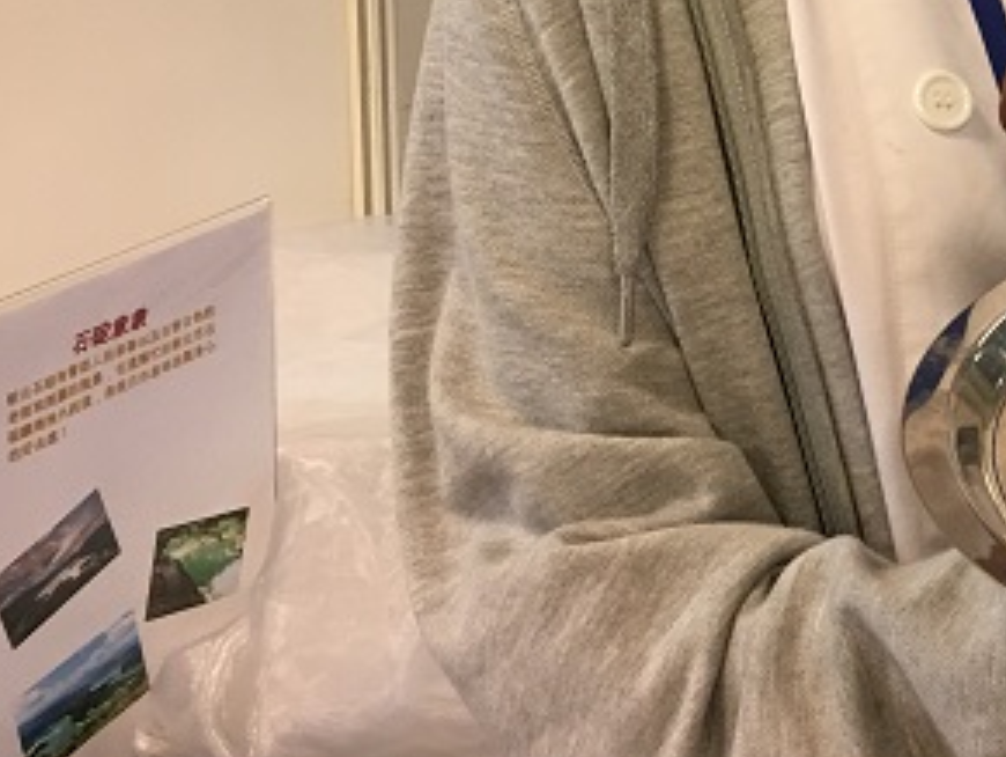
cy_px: -149
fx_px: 2327
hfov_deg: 22.5
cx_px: 1193
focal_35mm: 80
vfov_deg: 17.6
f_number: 2.2
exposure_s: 1/15
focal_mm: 4.15
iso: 50
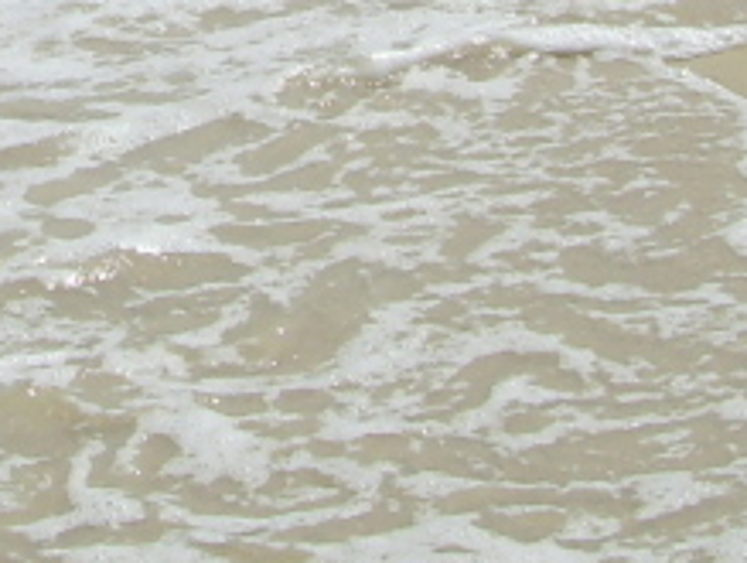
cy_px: -464
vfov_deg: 7.9
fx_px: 3934
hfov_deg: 10.5
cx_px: -338
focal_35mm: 182
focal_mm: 6.6
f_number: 6.3
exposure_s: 1/500
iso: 80
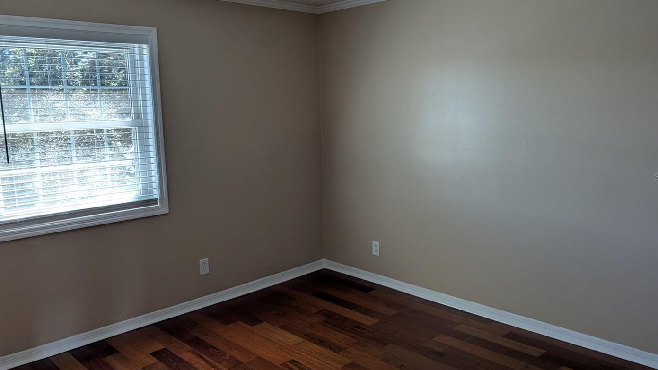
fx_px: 524
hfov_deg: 64.3
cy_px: 176
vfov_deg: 39.0
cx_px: 321
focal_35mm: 30
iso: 46
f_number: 1.85
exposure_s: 1/129
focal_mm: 6.81
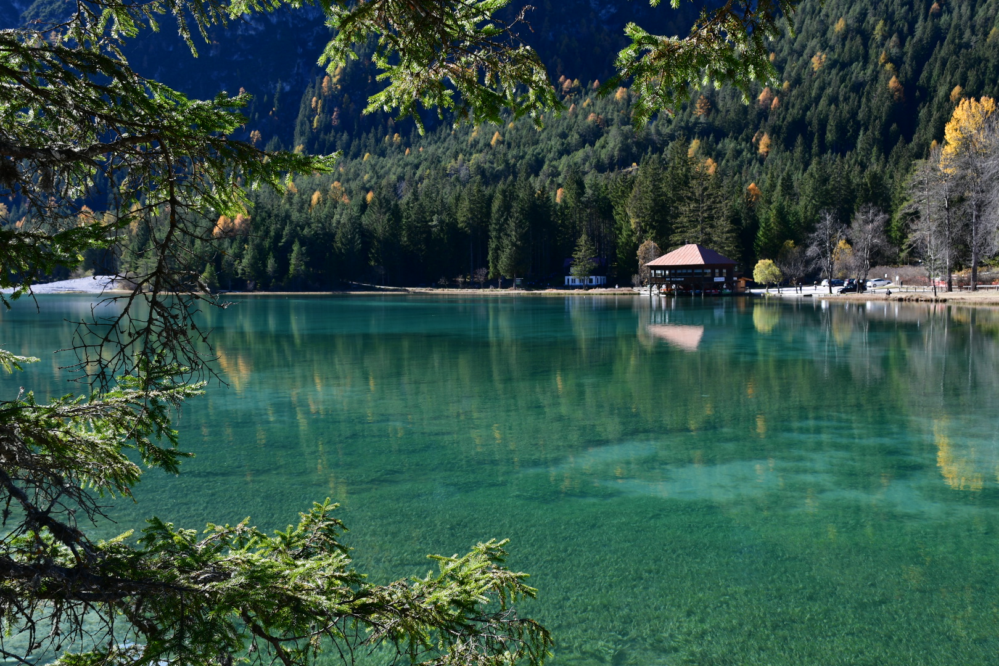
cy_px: 333
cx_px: 500
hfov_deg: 53.1
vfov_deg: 36.9
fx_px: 999
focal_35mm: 36
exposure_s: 1/80
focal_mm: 24
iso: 100
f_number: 8
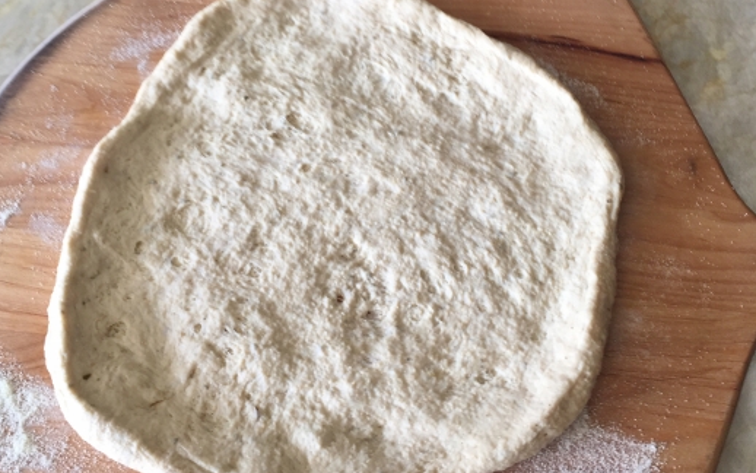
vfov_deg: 33.5
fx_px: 783
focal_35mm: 38
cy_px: 187
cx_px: 350
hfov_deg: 51.5
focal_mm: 4.15
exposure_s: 1/60
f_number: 2.2
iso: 32
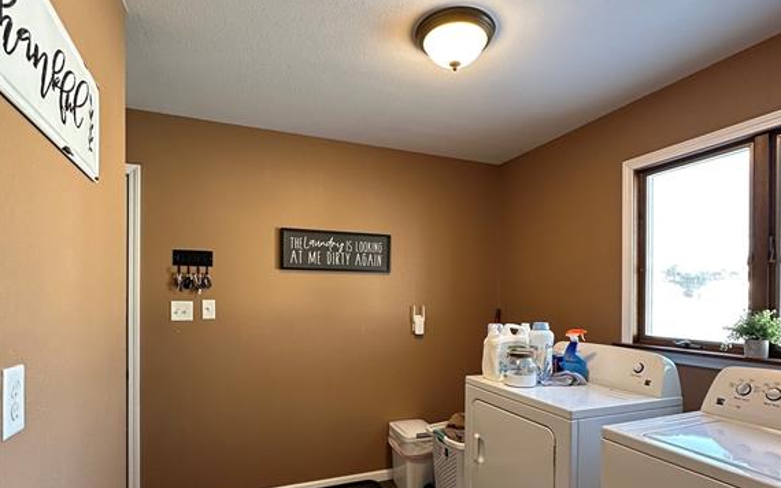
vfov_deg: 59.0
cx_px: 390
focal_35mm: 20
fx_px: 426
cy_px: 302
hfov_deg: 85.1
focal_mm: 2.22
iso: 200
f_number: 2.2
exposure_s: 1/60
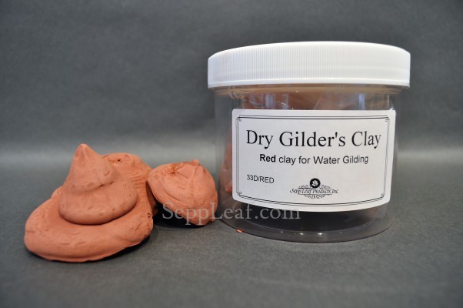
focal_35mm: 27
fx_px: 347
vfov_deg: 47.8
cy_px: 154
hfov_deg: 67.4
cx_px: 232
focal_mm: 18
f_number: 5
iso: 400
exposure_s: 1/100
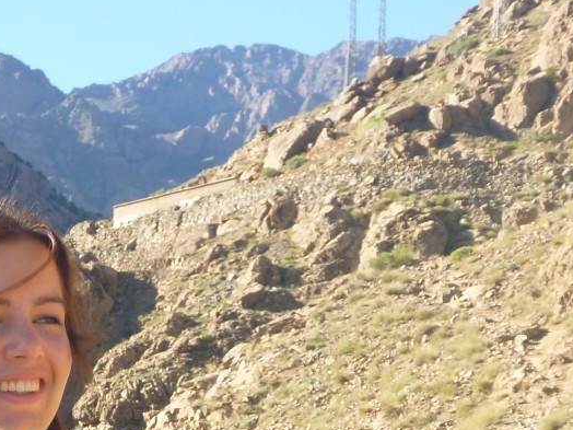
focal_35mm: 121
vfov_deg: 11.9
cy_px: 545
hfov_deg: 15.4
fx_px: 2003
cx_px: -187
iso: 100
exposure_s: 1/125
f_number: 4.3
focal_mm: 7.8
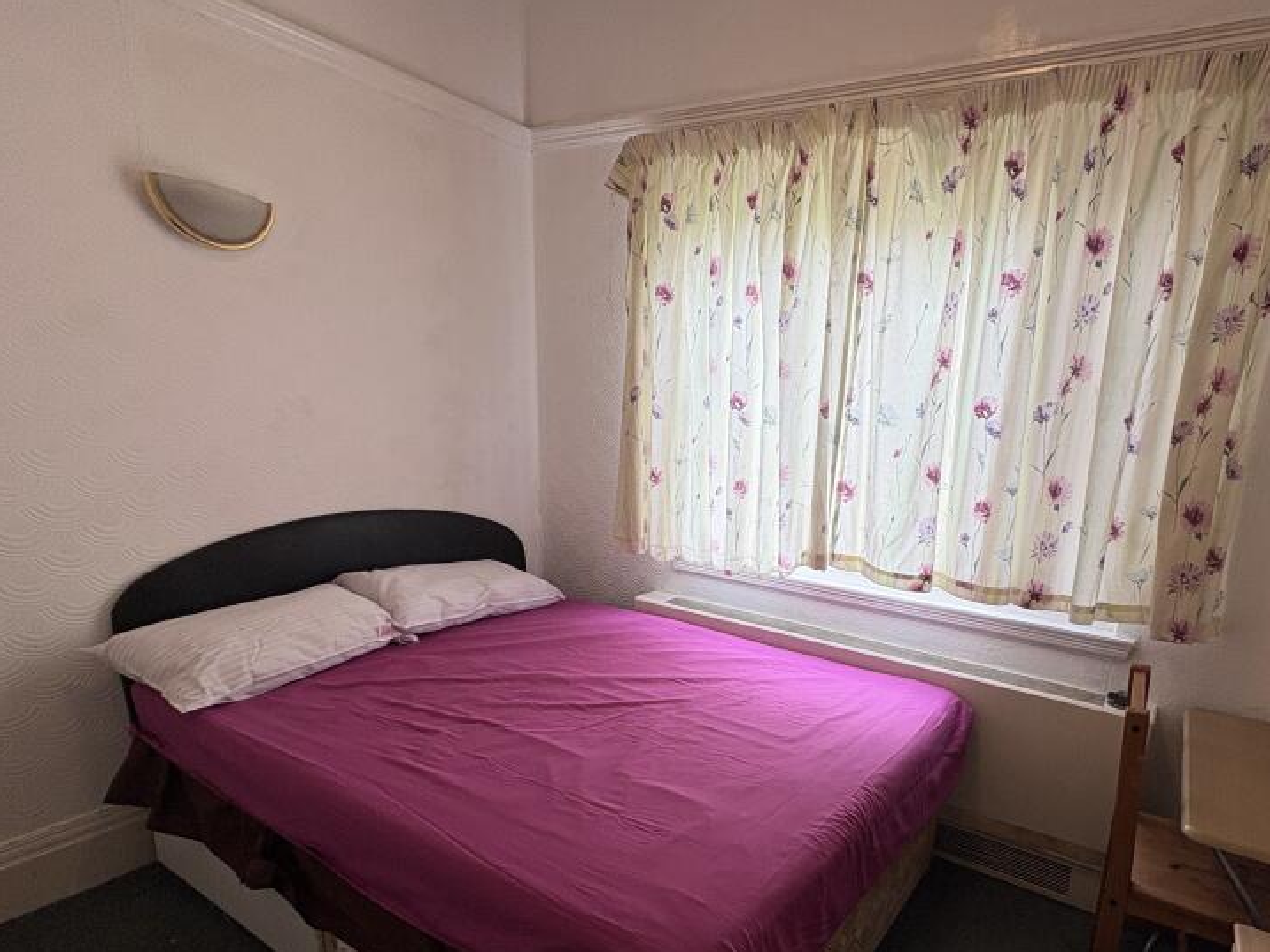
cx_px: 788
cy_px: 589
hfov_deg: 80.3
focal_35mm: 20
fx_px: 734
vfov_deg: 65.1
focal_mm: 2.22
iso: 64
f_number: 2.2
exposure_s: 1/100
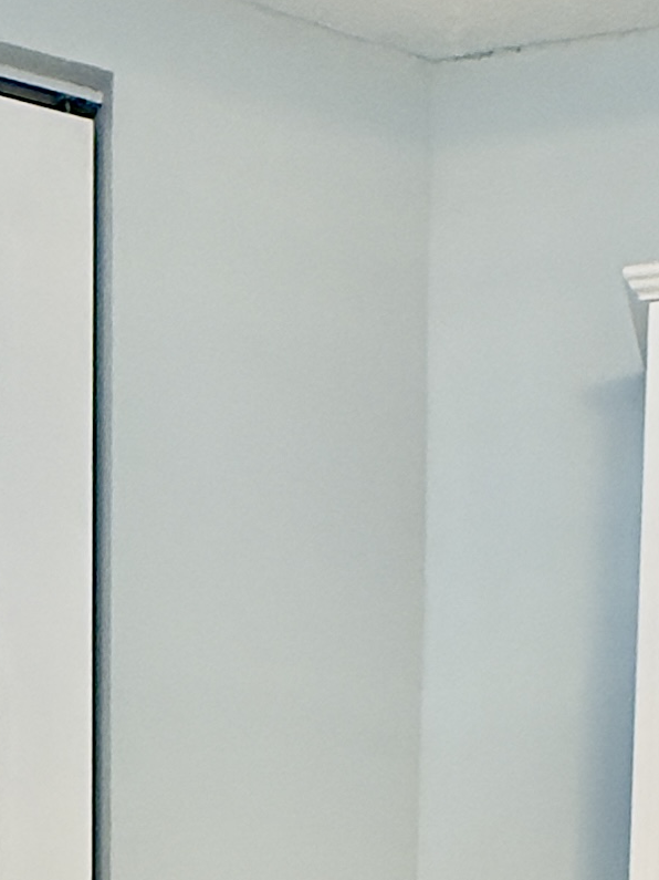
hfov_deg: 20.7
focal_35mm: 71
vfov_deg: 23.5
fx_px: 1803
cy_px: 1207
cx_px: 278
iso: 250
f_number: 2.2
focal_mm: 2.22
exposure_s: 1/120
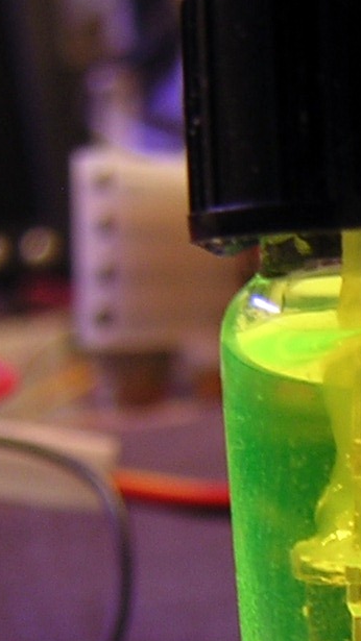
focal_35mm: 102
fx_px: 1736
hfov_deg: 11.4
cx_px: 551
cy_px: 634
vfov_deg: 20.3
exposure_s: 1/10
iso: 100
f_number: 2.6
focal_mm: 4.7
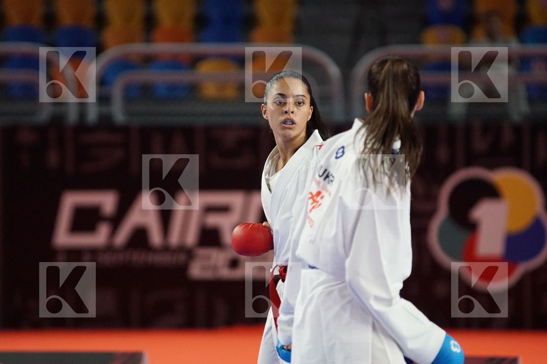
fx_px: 4558
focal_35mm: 300
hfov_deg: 6.9
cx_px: 274
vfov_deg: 4.6
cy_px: 182
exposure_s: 1/2000
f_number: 2.8
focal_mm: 200
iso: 3200
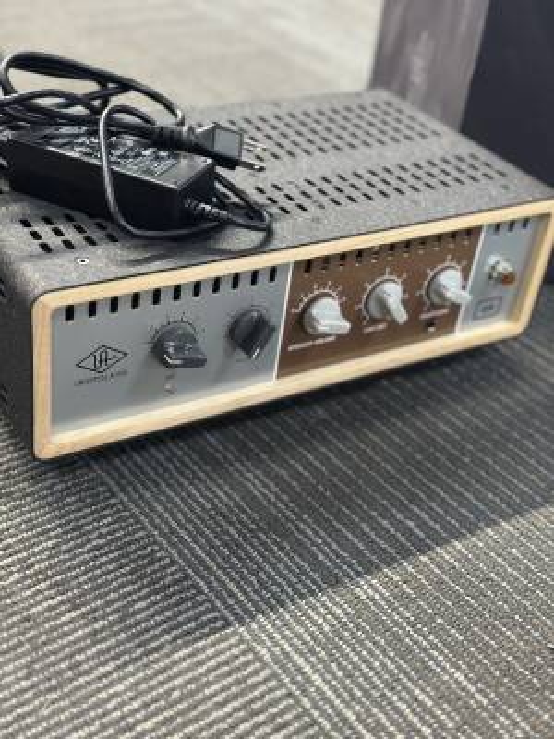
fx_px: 1024
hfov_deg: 30.3
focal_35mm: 48
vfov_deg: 39.7
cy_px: 370
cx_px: 277
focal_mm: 6.86
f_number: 1.78
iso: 200
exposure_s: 1/60
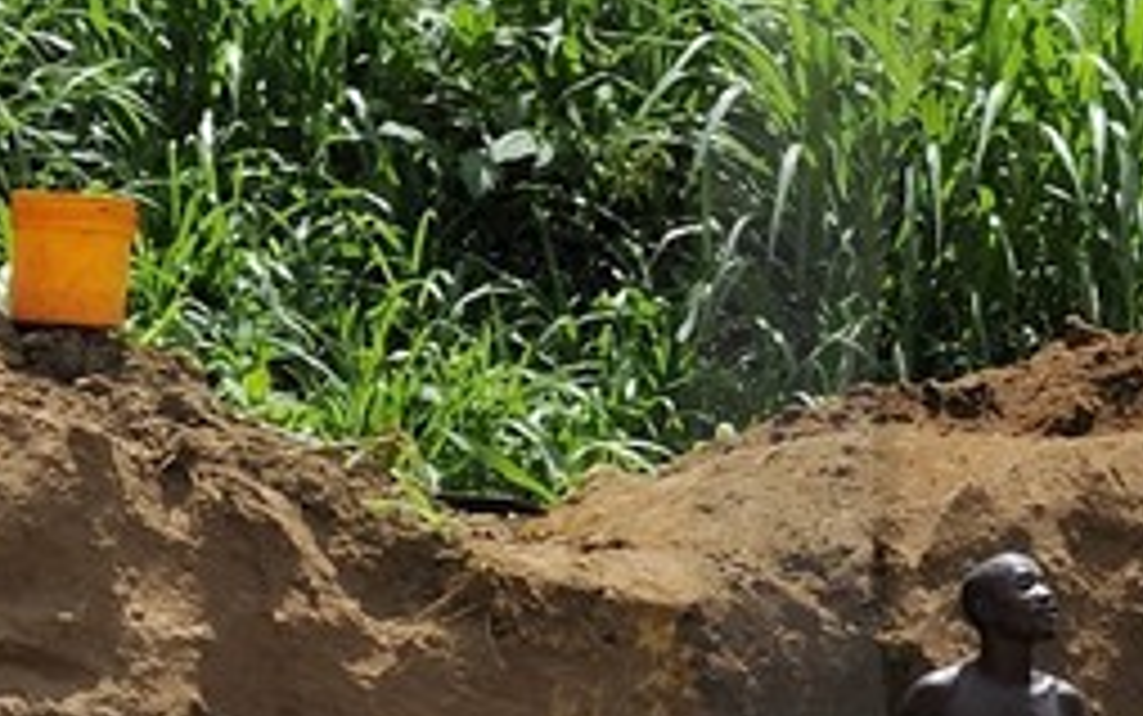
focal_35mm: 353
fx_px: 11001
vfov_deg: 3.7
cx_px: 2529
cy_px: 491
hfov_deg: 5.8
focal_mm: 55
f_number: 13
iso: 400
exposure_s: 1/320
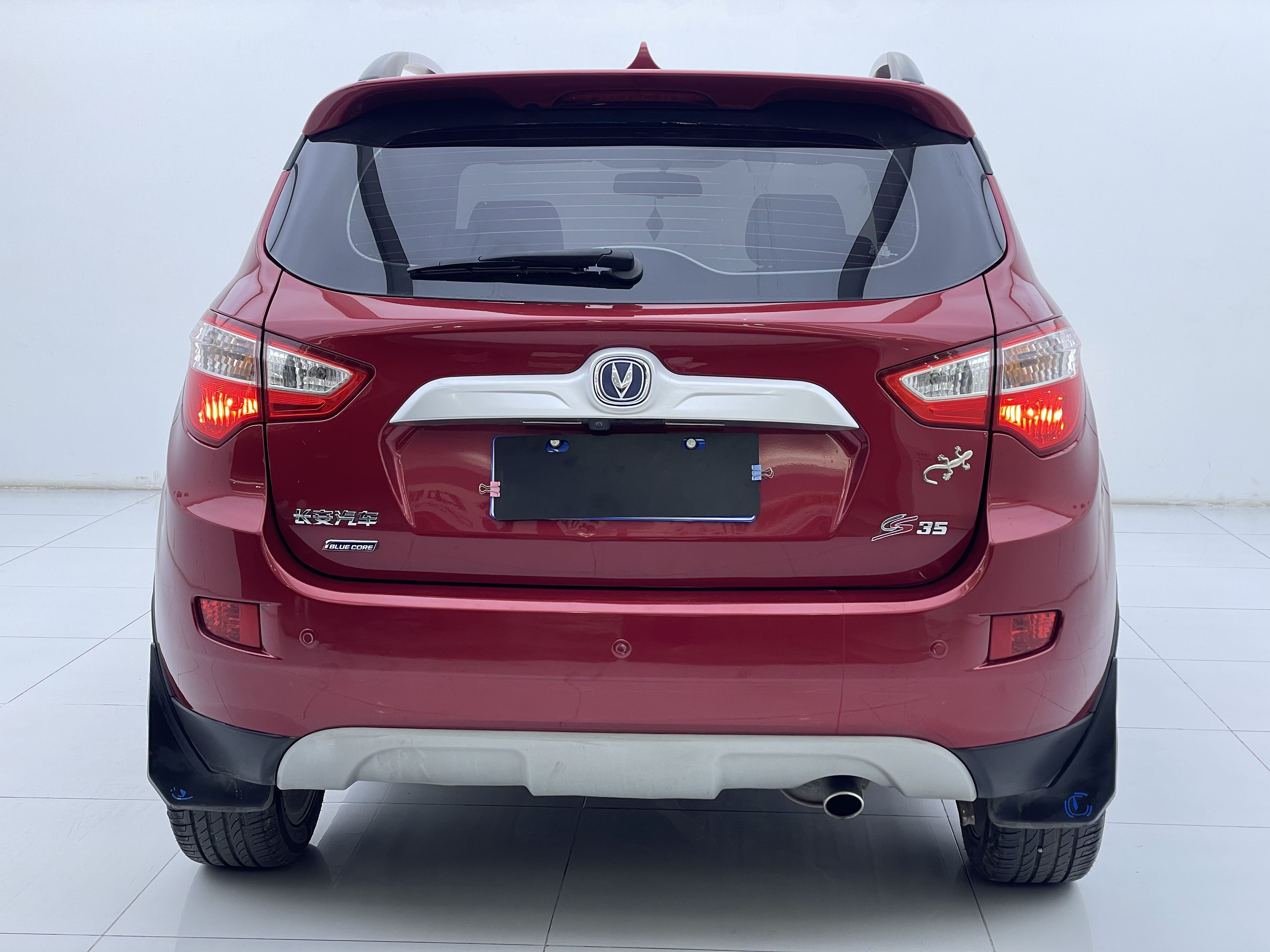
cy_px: 476
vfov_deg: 28.0
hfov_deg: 36.8
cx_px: 635
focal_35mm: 52
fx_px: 1908
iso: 25
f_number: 2
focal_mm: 6
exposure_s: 1/100
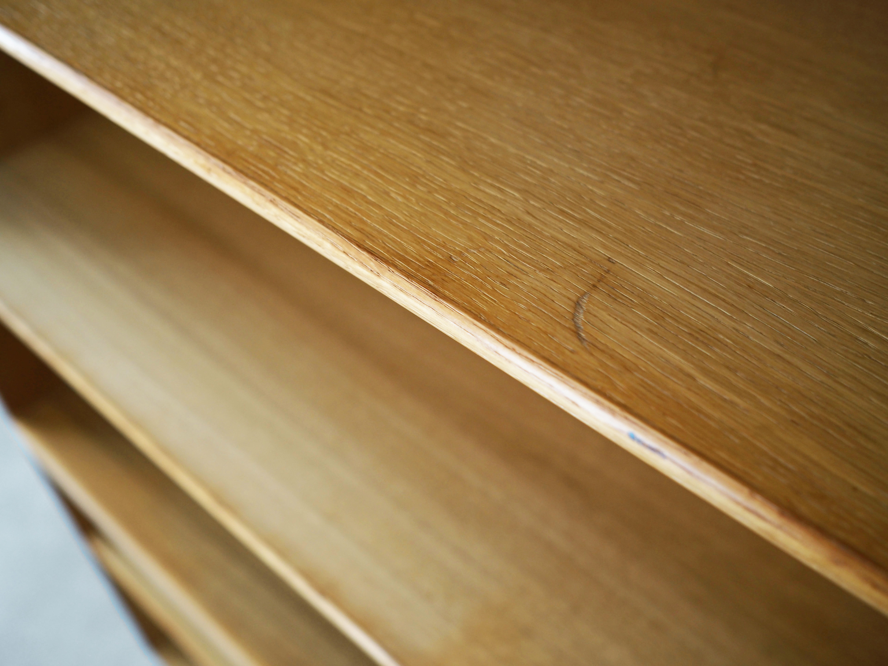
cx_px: 444
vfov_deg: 41.8
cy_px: 333
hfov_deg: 54.0
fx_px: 872
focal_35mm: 34
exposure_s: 1/30
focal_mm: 17
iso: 200
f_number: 2.5
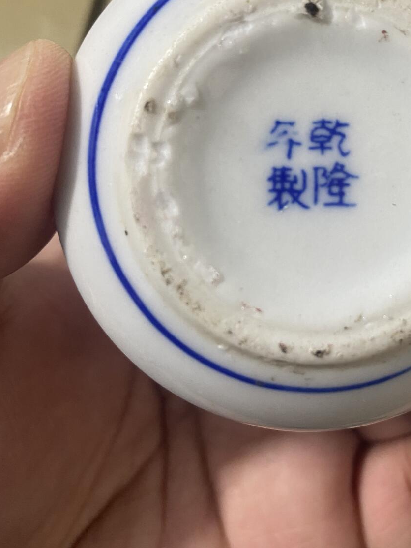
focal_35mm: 42
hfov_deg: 33.5
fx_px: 665
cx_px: 323
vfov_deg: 44.3
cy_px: 198
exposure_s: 1/50
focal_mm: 4.25
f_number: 1.8
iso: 125
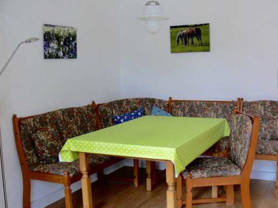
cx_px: 166
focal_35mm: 43
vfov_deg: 33.6
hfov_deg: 43.6
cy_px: 109
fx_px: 345
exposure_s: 1/30
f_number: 2.8
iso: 80
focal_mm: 7.4
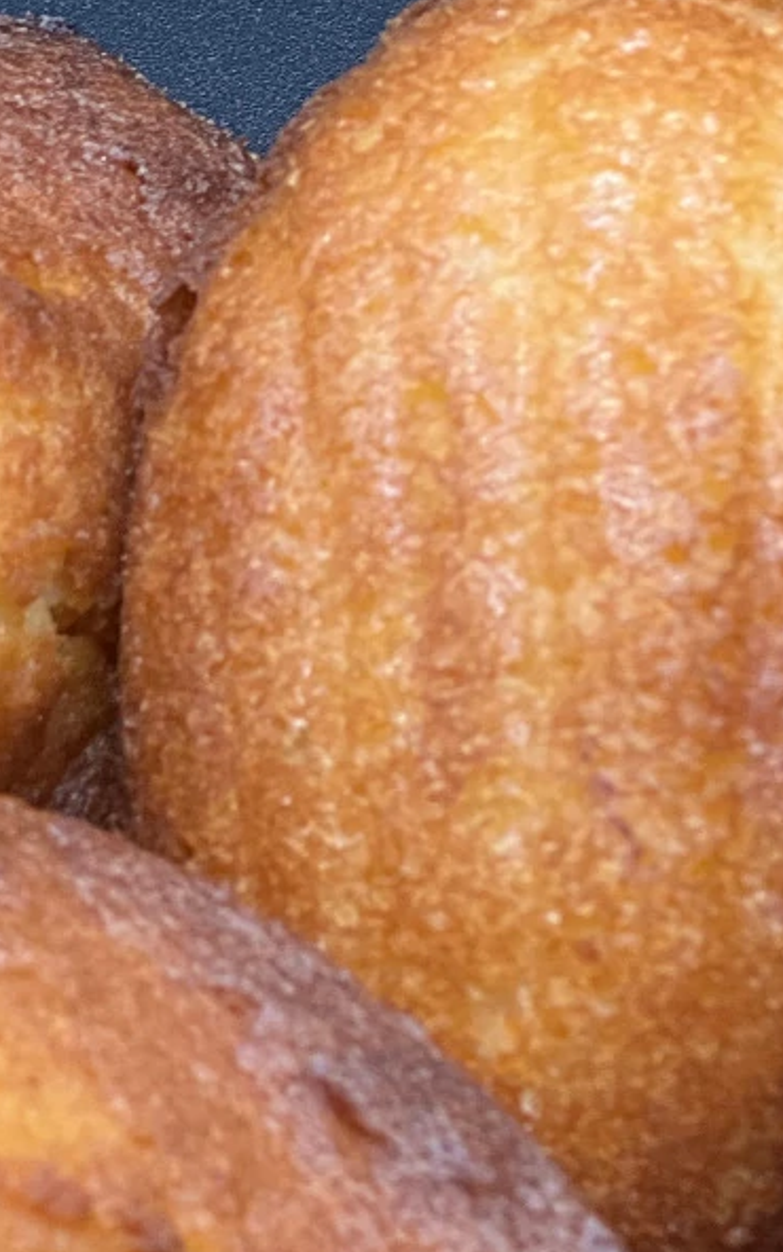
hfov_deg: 6.2
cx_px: 830
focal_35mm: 210
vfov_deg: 10.0
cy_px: 881
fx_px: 7170
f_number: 2.8
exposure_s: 1/121
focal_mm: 9
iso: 200
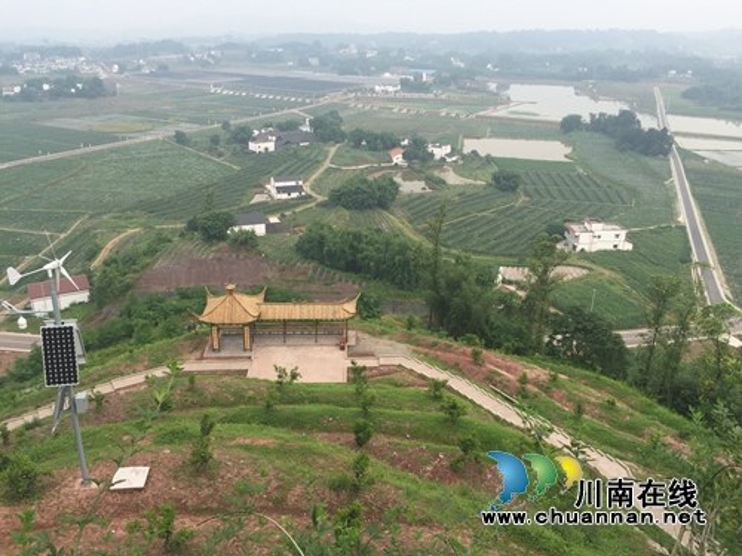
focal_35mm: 29
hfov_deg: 61.7
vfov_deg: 48.2
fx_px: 622
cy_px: 278
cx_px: 371
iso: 32
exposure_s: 1/964
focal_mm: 4.15
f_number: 2.2
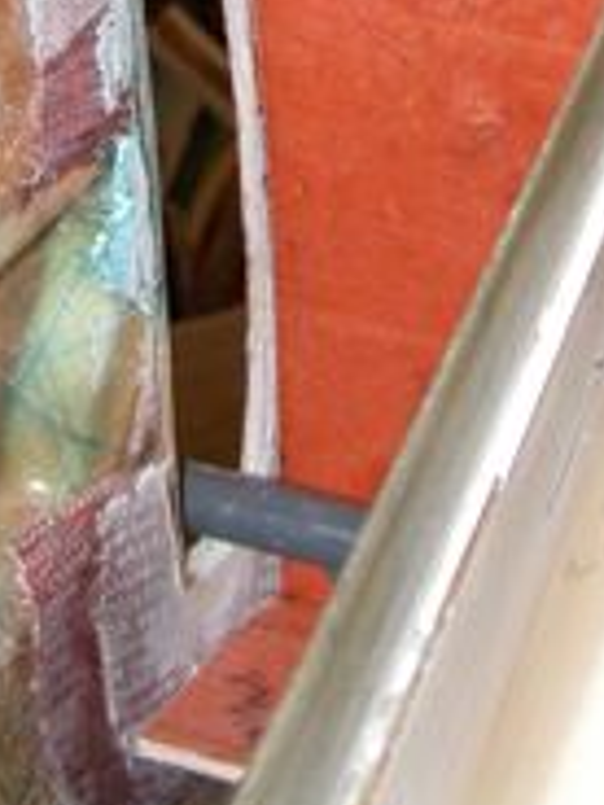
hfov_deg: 10.1
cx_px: 547
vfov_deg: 12.7
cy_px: -455
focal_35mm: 146
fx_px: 3397
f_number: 2.9
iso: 100
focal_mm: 10.7
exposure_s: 1/60
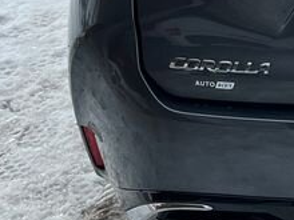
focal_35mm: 121
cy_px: -81
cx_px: 468
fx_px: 1028
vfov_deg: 11.8
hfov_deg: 14.9
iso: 50
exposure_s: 1/913
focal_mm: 5.1
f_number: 1.6
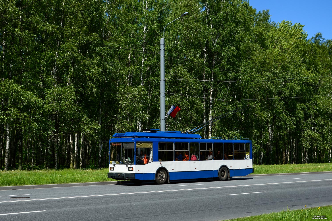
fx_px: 443
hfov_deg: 41.1
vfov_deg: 28.1
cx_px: 166
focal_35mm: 48
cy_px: 110
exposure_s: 1/800
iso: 200
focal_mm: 32
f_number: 7.1
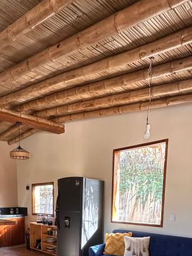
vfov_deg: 53.9
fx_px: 214
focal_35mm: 29
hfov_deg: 47.5
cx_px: 64
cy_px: 230
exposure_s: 1/62
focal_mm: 2.22
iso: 320
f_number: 2.2
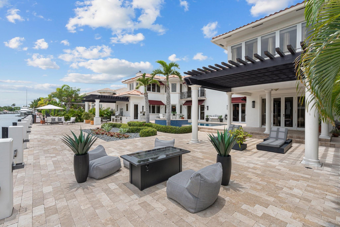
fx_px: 151
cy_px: 114
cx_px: 170
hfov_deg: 96.7
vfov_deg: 73.7
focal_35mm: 16
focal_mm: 16
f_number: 11
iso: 320
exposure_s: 1/200
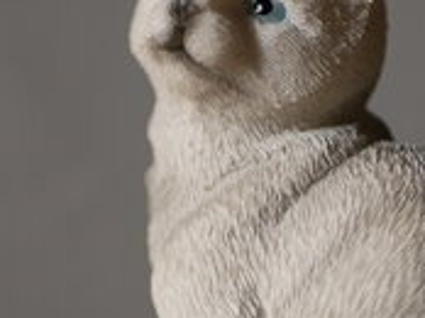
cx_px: 320
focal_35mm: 184
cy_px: 93
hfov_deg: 10.7
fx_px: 2256
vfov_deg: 8.0
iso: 320
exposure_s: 1/125
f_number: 1.7
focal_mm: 25
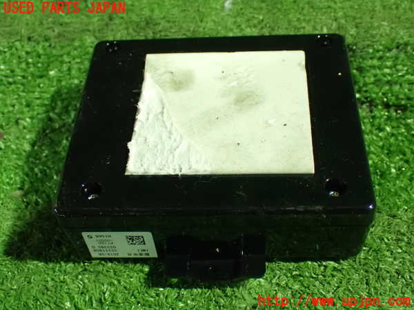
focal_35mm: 47
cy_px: 155
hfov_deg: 40.4
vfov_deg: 30.9
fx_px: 562
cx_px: 207
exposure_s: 1/40
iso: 1600
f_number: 3.1
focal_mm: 8.4
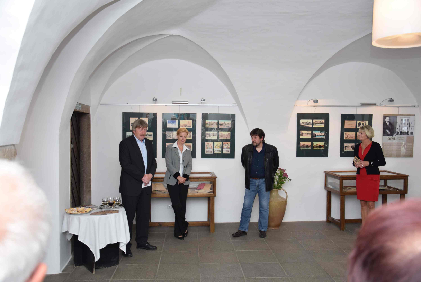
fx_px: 386
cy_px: 141
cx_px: 210
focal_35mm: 33
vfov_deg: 40.0
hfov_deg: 57.2
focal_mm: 22
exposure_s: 1/125
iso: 400
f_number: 3.8
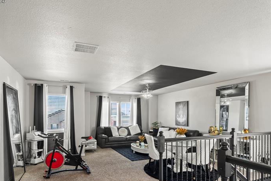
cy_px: 117
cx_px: 132
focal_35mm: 22
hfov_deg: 78.8
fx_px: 165
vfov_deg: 56.5
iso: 500
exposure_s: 1
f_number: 10
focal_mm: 14.6
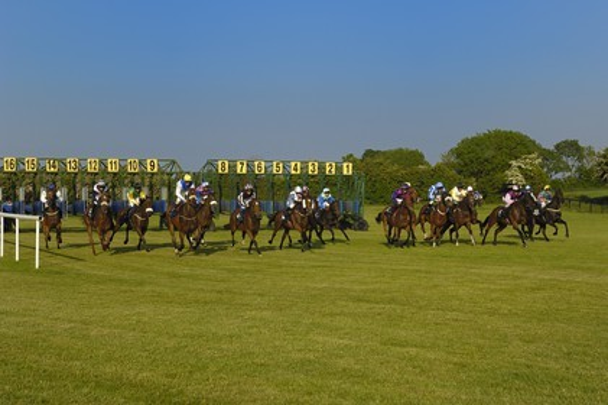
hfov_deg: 28.1
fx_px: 1215
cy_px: 202
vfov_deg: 18.9
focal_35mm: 72
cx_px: 304
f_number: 5
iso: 100
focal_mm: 48
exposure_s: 1/750
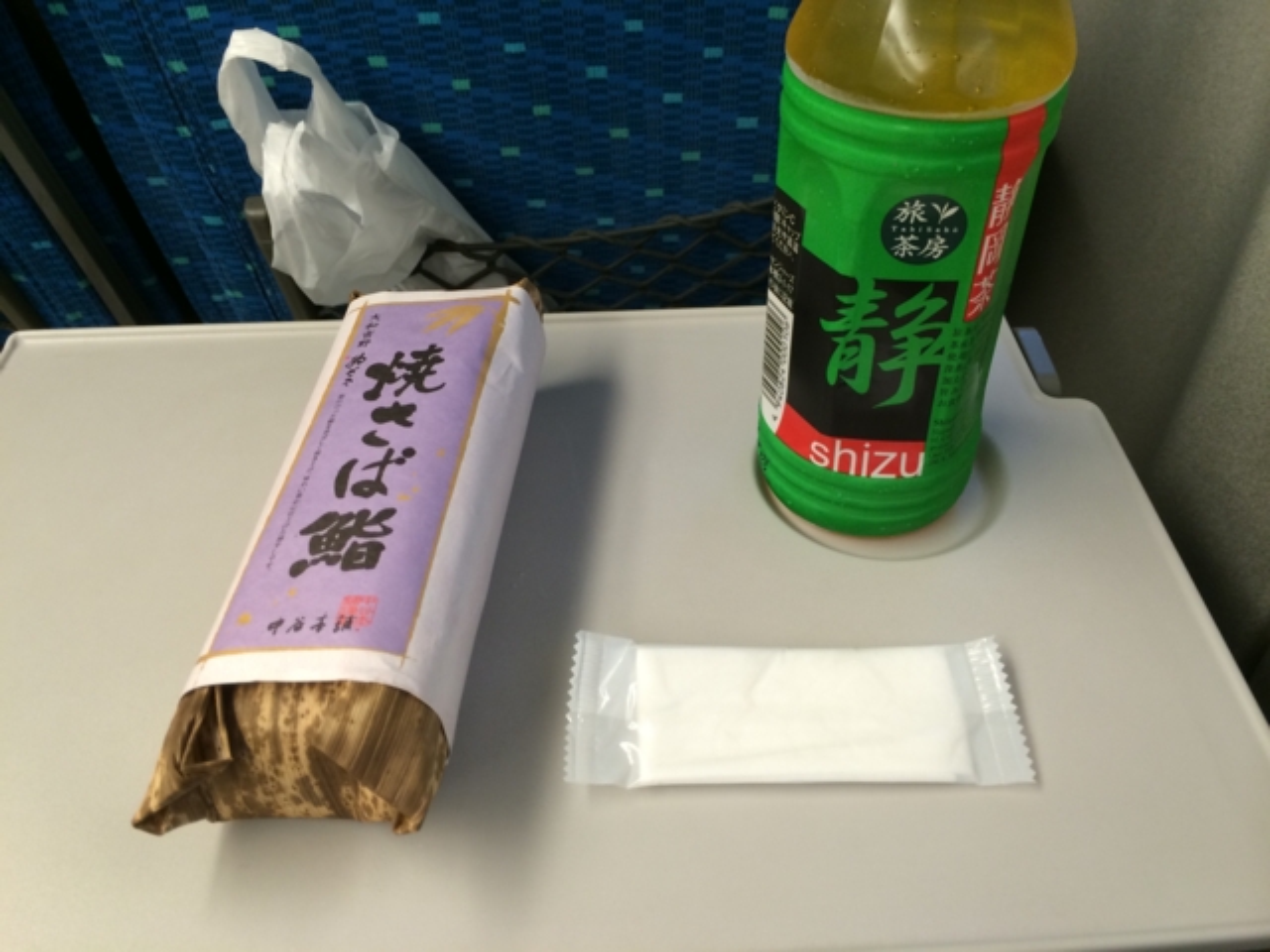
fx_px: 1101
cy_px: 476
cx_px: 635
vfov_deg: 46.8
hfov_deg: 60.0
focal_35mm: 30
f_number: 2.2
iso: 100
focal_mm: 4.12
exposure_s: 1/30
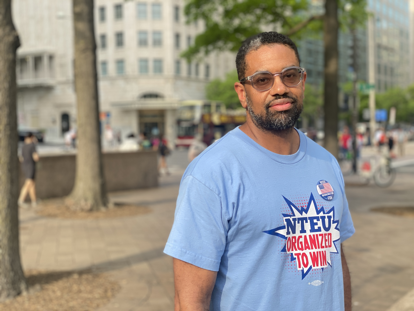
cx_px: 207
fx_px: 622
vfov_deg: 28.0
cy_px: 156
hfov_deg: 36.8
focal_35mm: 52
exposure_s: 1/372
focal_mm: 6
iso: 20
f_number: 2
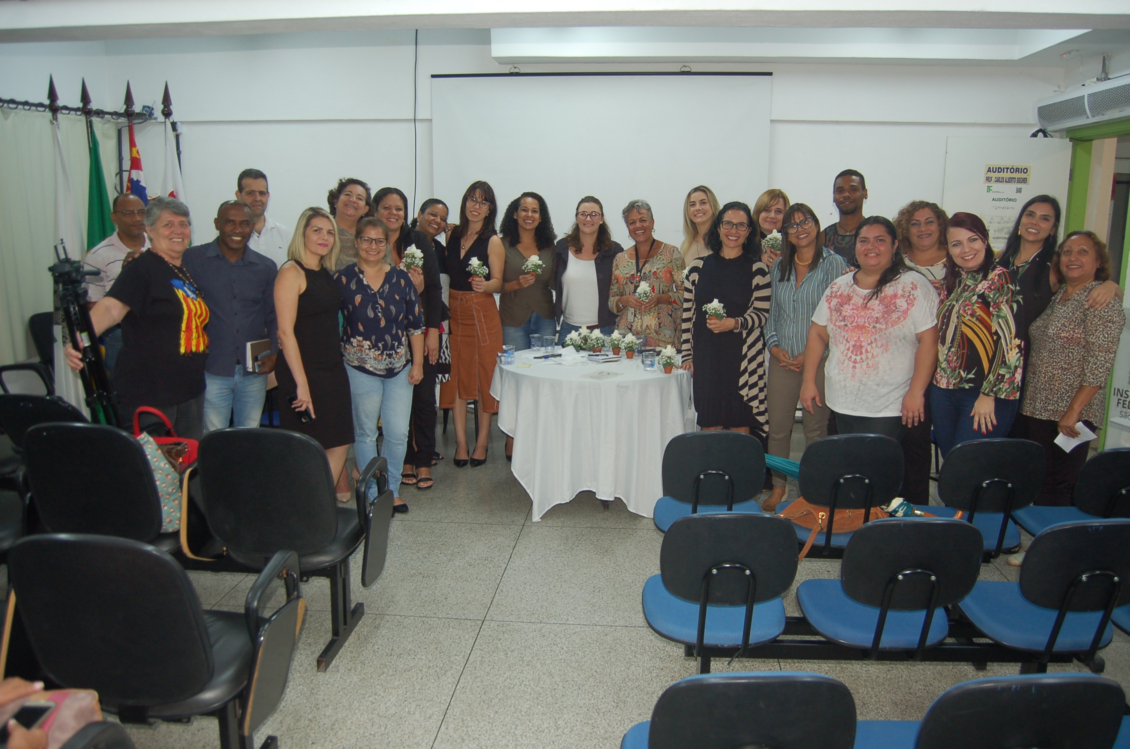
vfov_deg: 47.8
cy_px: 374
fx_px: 846
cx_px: 565
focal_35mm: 27
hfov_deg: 67.5
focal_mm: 18
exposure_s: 1/60
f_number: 3.5
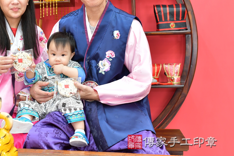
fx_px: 351
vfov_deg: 24.8
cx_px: 54
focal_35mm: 54
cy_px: 41
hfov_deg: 35.9
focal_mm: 35
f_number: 4.5
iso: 800
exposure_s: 1/200
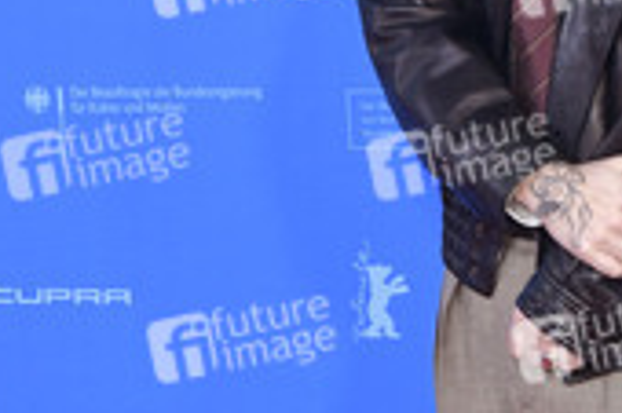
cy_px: -117
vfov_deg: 10.5
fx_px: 2192
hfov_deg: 16.0
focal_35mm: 127
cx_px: 510
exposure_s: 1/200
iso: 1600
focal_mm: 48
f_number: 5.6
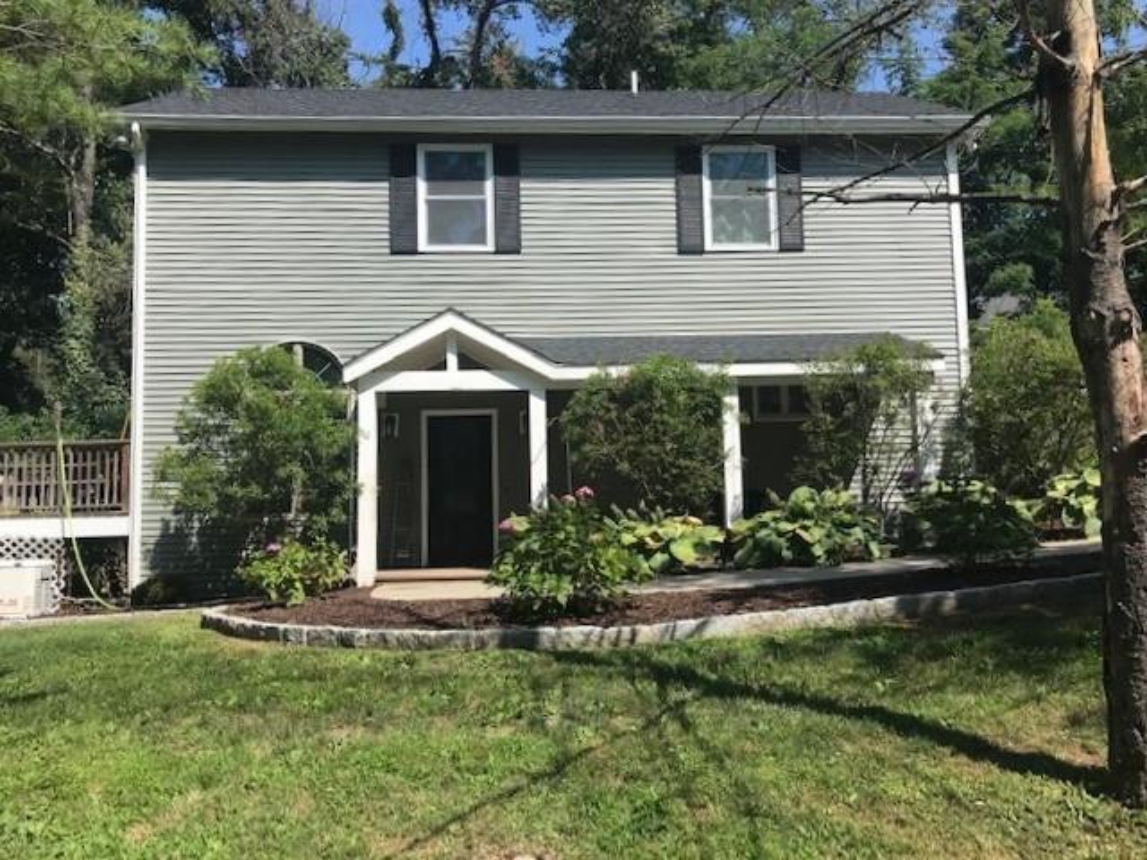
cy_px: 430
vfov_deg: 49.7
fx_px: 928
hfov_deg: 63.4
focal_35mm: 28
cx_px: 574
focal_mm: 3.99
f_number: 1.8
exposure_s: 1/1916
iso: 20
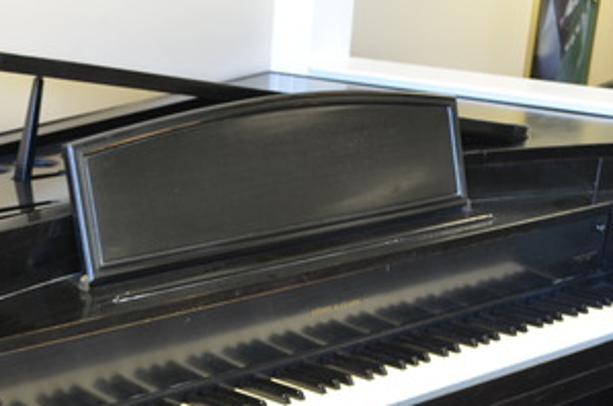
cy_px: 425
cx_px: 129
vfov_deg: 16.6
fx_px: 1359
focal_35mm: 80
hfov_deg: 25.0
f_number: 5
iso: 100
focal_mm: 24
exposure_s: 1/4
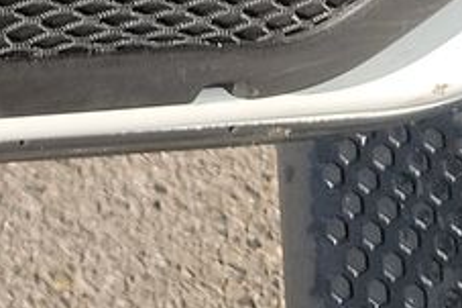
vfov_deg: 6.8
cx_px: -334
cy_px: -716
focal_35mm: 176
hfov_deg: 11.0
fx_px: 2257
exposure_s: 1/344
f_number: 1.8
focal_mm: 6.7
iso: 50
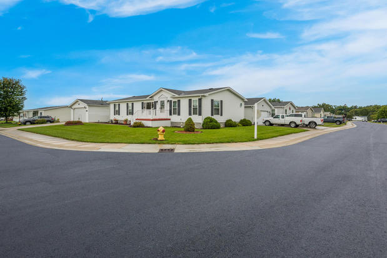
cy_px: 129
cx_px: 194
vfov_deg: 67.3
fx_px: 193
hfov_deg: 90.0
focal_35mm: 18
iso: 320
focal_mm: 18
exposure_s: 1/160
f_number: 8
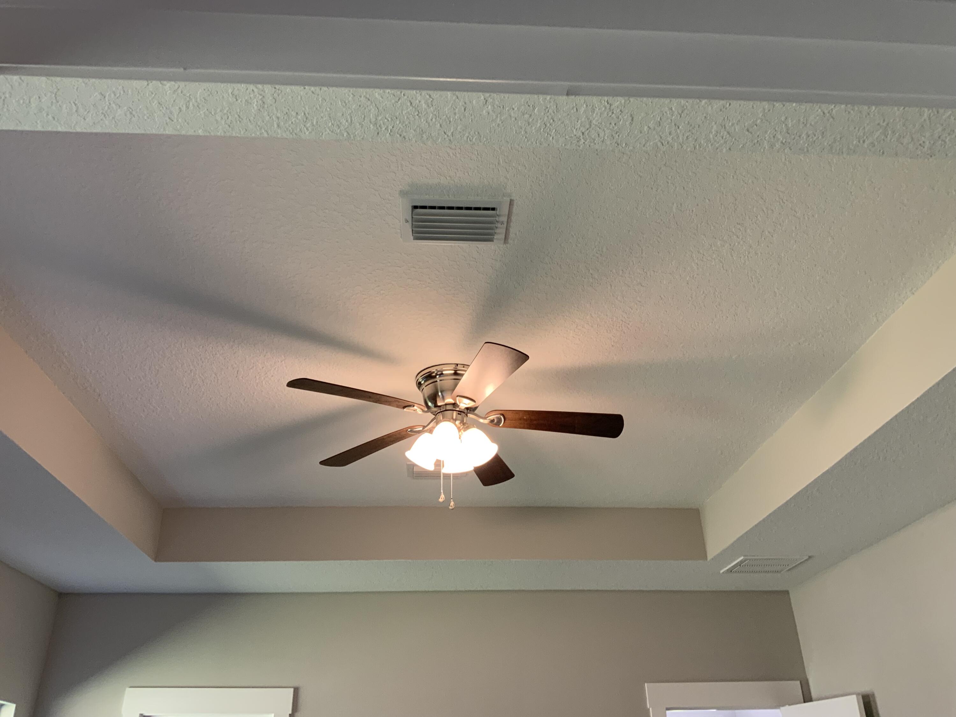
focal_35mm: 29
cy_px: 358
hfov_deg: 61.7
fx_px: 801
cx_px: 478
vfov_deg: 48.2
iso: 80
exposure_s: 1/60
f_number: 1.8
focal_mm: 3
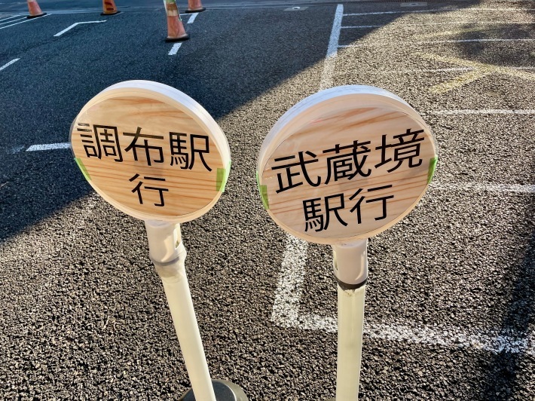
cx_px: 268
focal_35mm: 26
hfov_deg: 67.3
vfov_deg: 53.0
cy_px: 200
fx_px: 402
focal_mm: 4.2
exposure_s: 1/807
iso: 32
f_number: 1.6
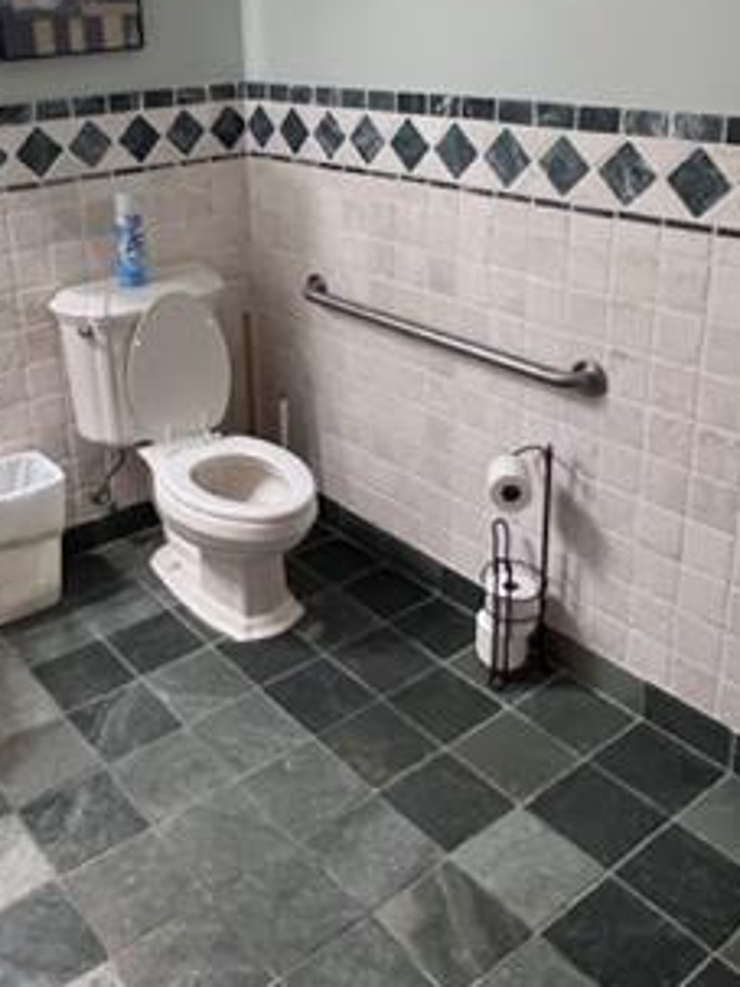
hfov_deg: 42.3
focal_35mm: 33
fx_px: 941
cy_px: 319
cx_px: 238
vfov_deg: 54.1
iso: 320
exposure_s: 1/60
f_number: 1.8
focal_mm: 1.57
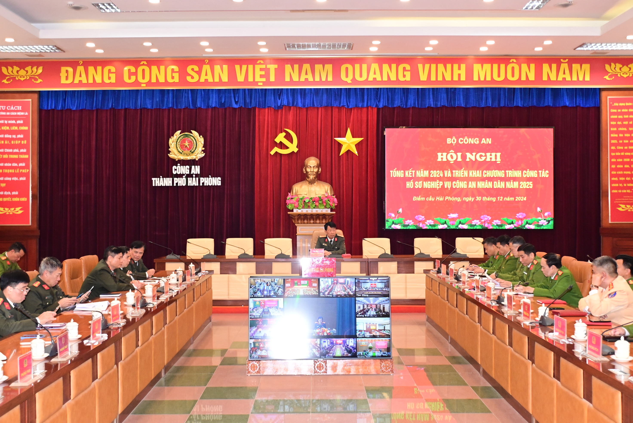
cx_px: 316
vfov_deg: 29.9
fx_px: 792
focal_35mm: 45
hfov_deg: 43.6
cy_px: 212
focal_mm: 30
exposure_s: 1/200
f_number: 4
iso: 2500
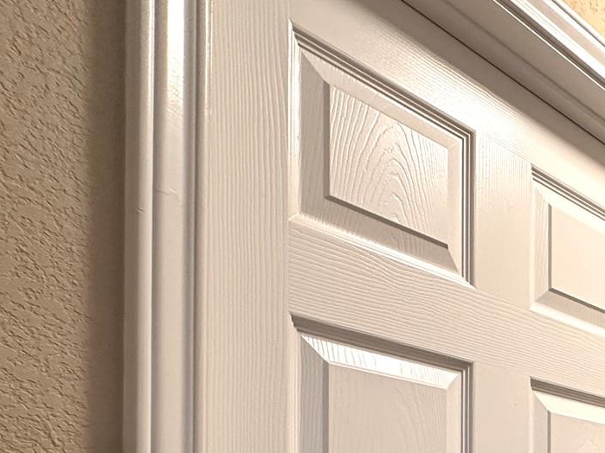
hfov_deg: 38.2
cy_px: 554
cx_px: 661
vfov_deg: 29.7
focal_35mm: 41
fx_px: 716
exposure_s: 1/60
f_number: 2.2
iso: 160
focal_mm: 2.22
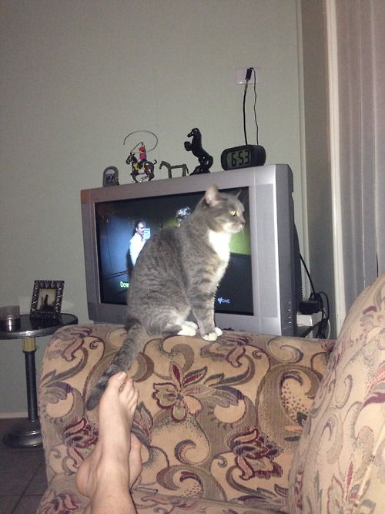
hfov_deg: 42.9
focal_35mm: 33
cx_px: 192
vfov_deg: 55.4
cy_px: 257
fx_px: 490
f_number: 2.4
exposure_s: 1/16
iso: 320
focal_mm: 4.13
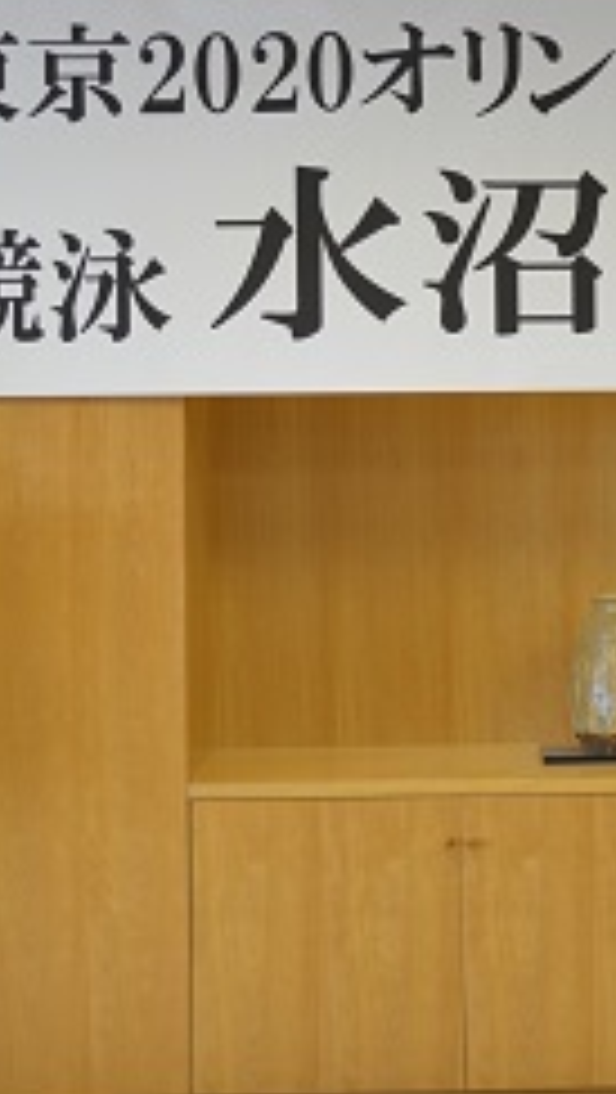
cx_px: 517
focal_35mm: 84
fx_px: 2435
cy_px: 495
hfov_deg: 14.3
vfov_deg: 25.3
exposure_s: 1/30
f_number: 4.2
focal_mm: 26
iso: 320
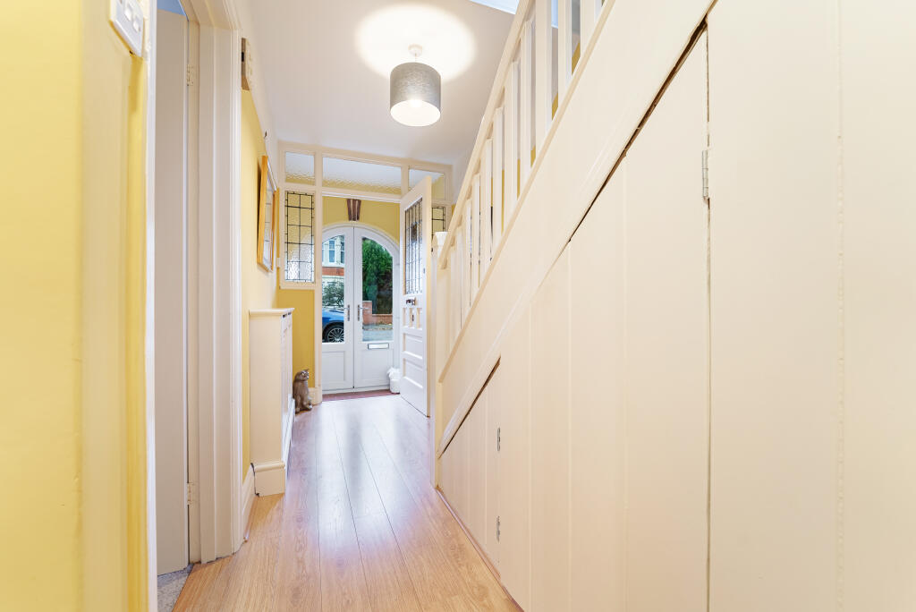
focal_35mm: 14
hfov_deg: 104.2
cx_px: 458
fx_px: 356
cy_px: 306
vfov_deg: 81.3
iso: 320
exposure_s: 1/60
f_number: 6.3
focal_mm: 14
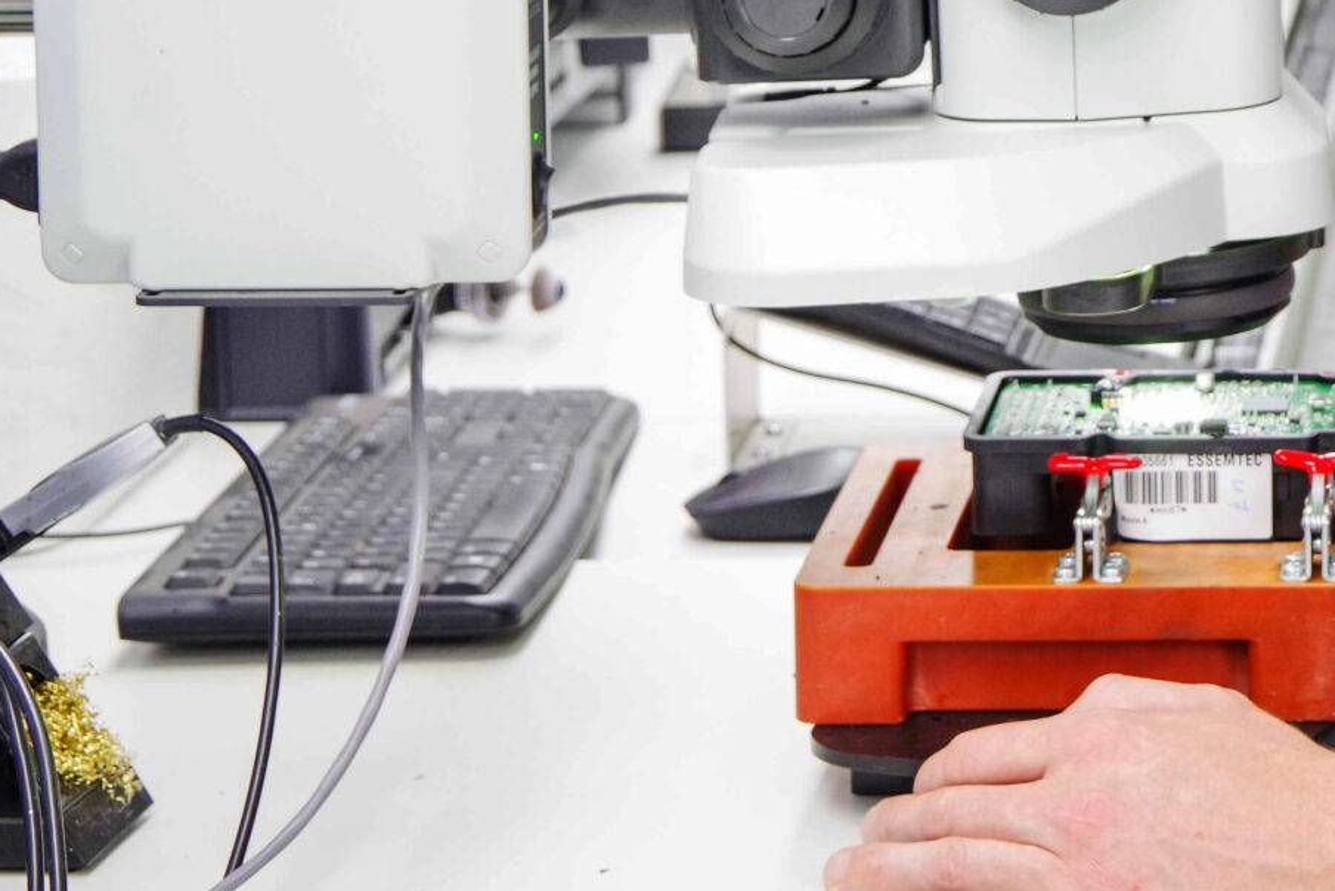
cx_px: 1738
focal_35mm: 136
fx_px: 5044
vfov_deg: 9.9
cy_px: -172
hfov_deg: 14.4
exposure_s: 1/60
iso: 800
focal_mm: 48
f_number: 5.6
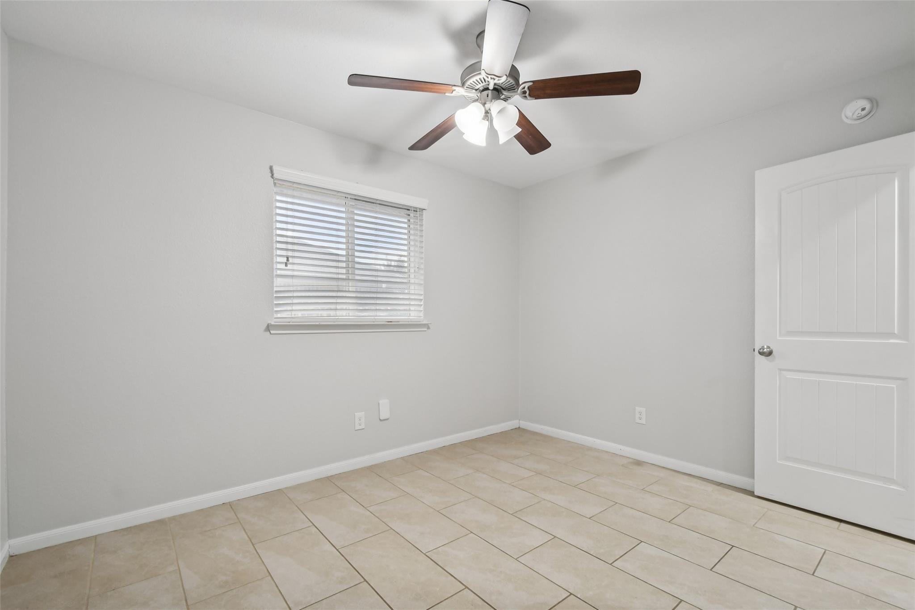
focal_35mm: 15
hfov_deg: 100.4
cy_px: 305
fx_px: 381
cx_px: 458
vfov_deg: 77.3
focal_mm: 10
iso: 400
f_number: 8
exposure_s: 1/20
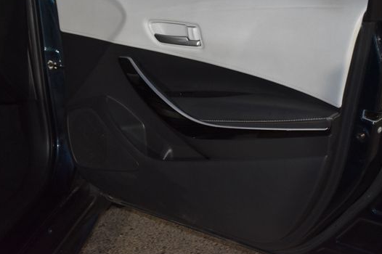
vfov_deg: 18.6
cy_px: 113
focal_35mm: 73
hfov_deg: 27.7
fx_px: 774
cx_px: 191
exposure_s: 1/30
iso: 1250
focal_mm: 40
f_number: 5
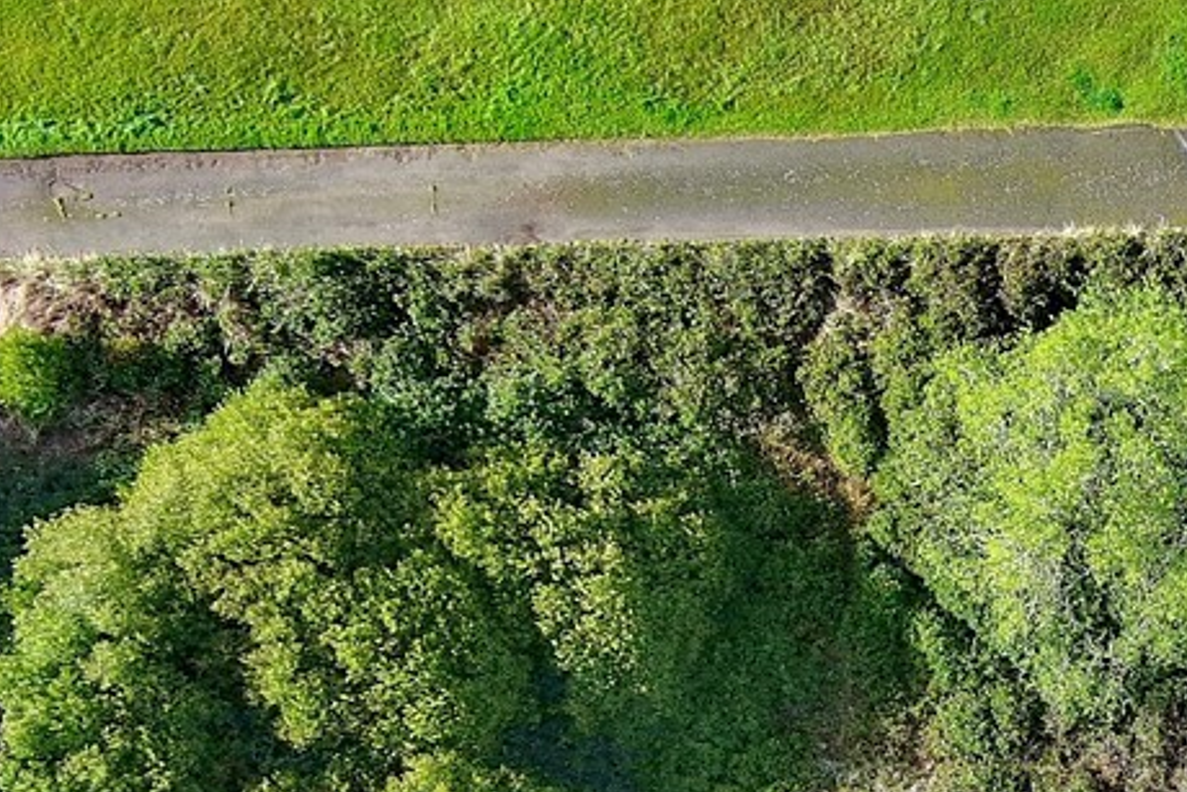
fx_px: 3529
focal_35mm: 107
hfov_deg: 18.0
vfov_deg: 12.6
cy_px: 832
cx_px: 1490
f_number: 2.8
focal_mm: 10.57
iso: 100
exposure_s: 1/229
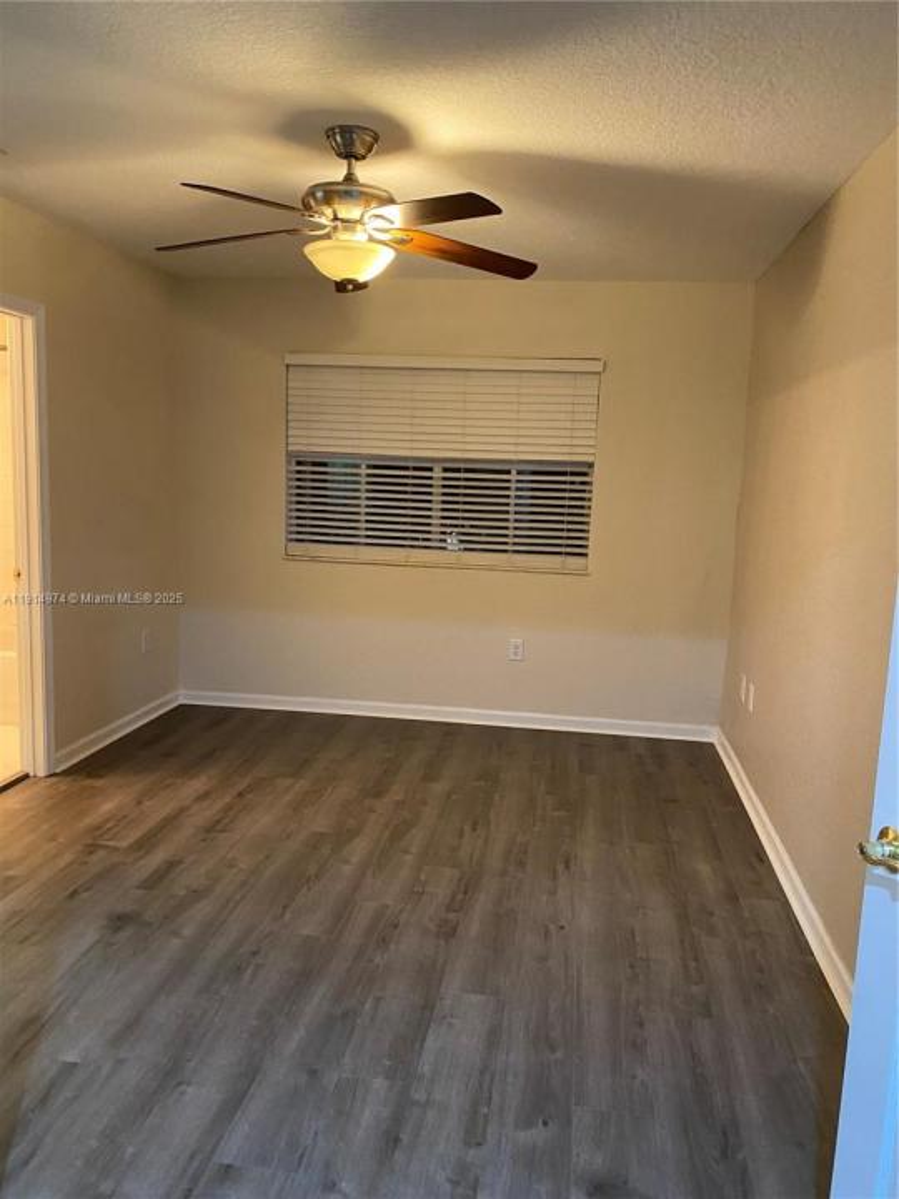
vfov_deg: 67.3
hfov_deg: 53.1
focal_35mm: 26
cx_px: 450
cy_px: 600
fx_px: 900
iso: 500
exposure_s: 1/40
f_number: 1.8
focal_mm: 4.25
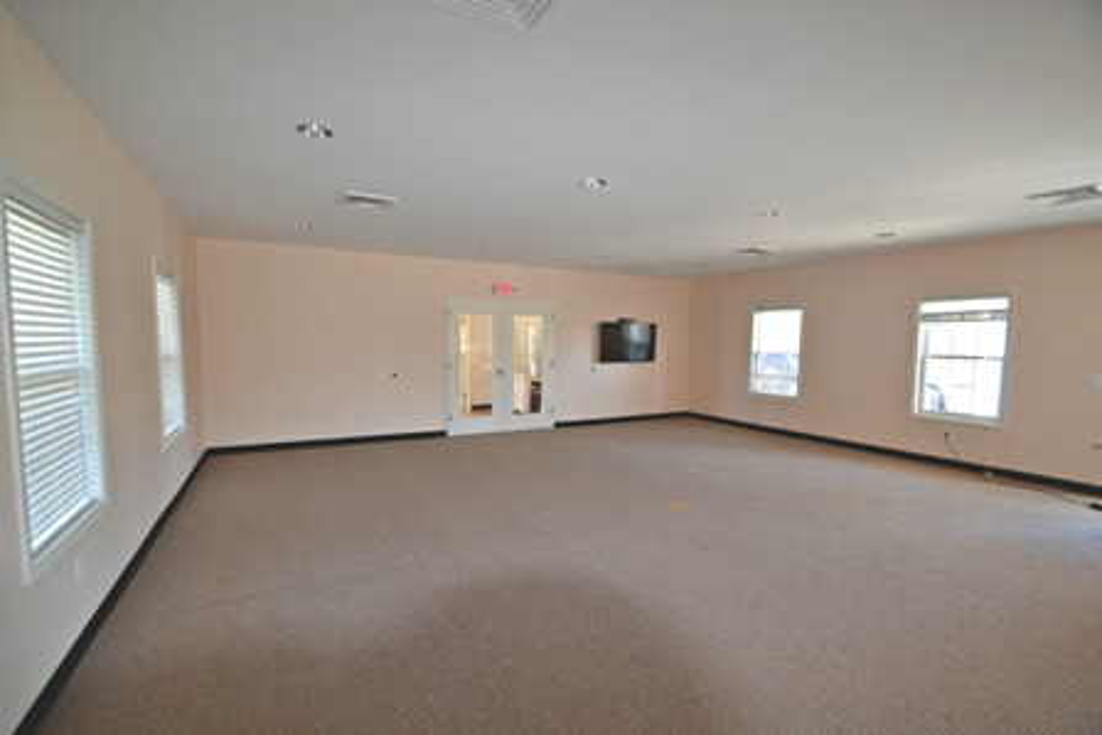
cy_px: 368
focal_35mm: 15
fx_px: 459
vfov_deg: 77.4
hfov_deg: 100.4
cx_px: 551
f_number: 3.5
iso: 720
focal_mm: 10
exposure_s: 1/60
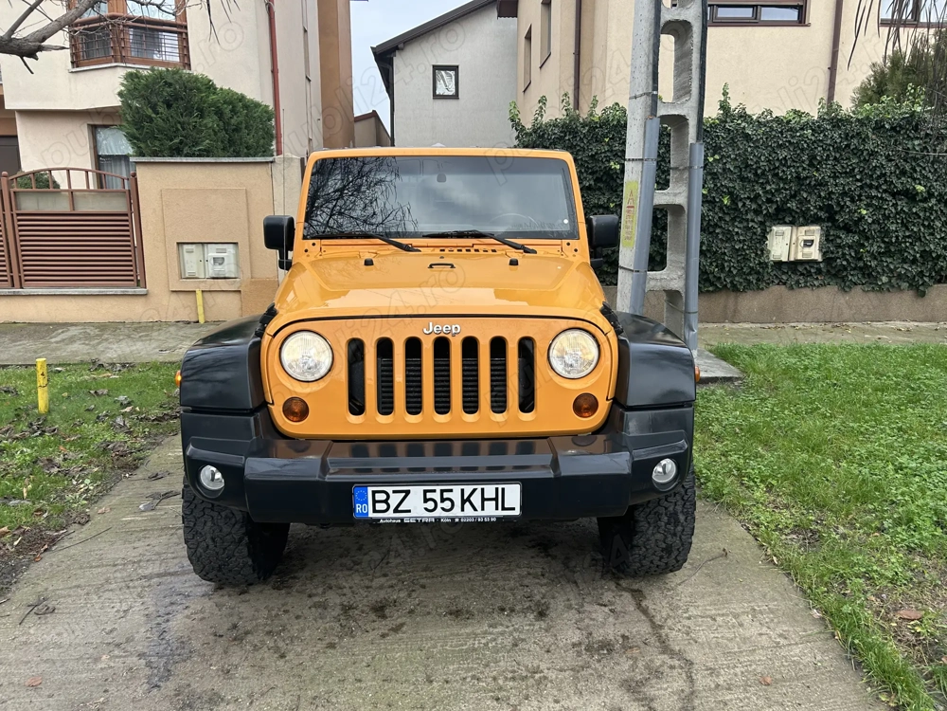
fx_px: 711
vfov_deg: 53.1
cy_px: 356
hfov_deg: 67.3
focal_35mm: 26
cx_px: 474
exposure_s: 1/650
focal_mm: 5.7
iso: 50
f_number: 1.5
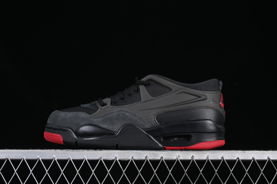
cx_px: 138
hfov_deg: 27.0
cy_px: 92
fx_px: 577
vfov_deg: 18.2
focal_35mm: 75
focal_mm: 50
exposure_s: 1/50
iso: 160
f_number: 6.3
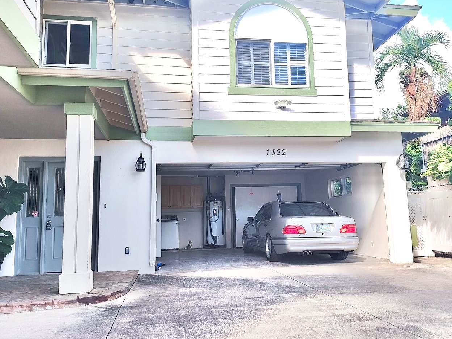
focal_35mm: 32
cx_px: 243
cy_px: 163
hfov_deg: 56.7
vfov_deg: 44.2
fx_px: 418
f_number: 1.7
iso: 100
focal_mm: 4.71
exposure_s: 1/322
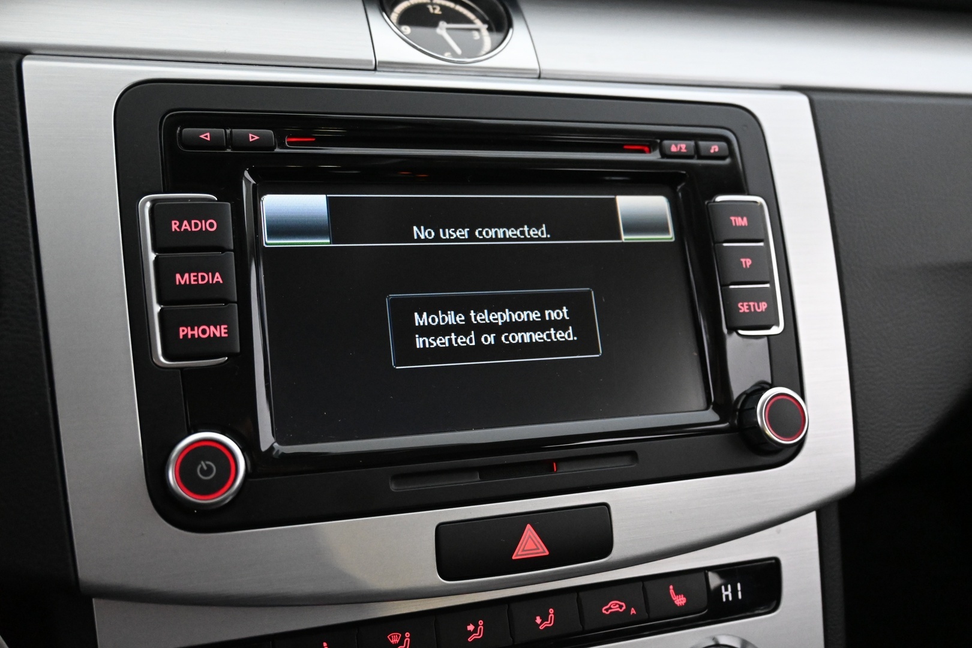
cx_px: 486
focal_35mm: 34
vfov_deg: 39.1
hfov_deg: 56.1
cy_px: 324
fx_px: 911
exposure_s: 1/40
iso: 5000
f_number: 4
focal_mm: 22.5
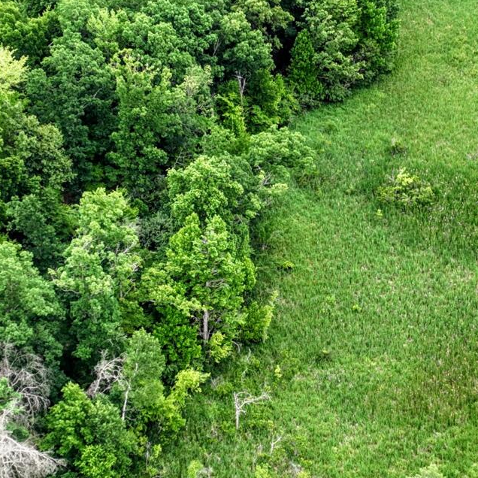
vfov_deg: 17.4
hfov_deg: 17.4
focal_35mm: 100
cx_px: 304
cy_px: 288
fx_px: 1562
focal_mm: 12.29
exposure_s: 1/240
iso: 100
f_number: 2.8
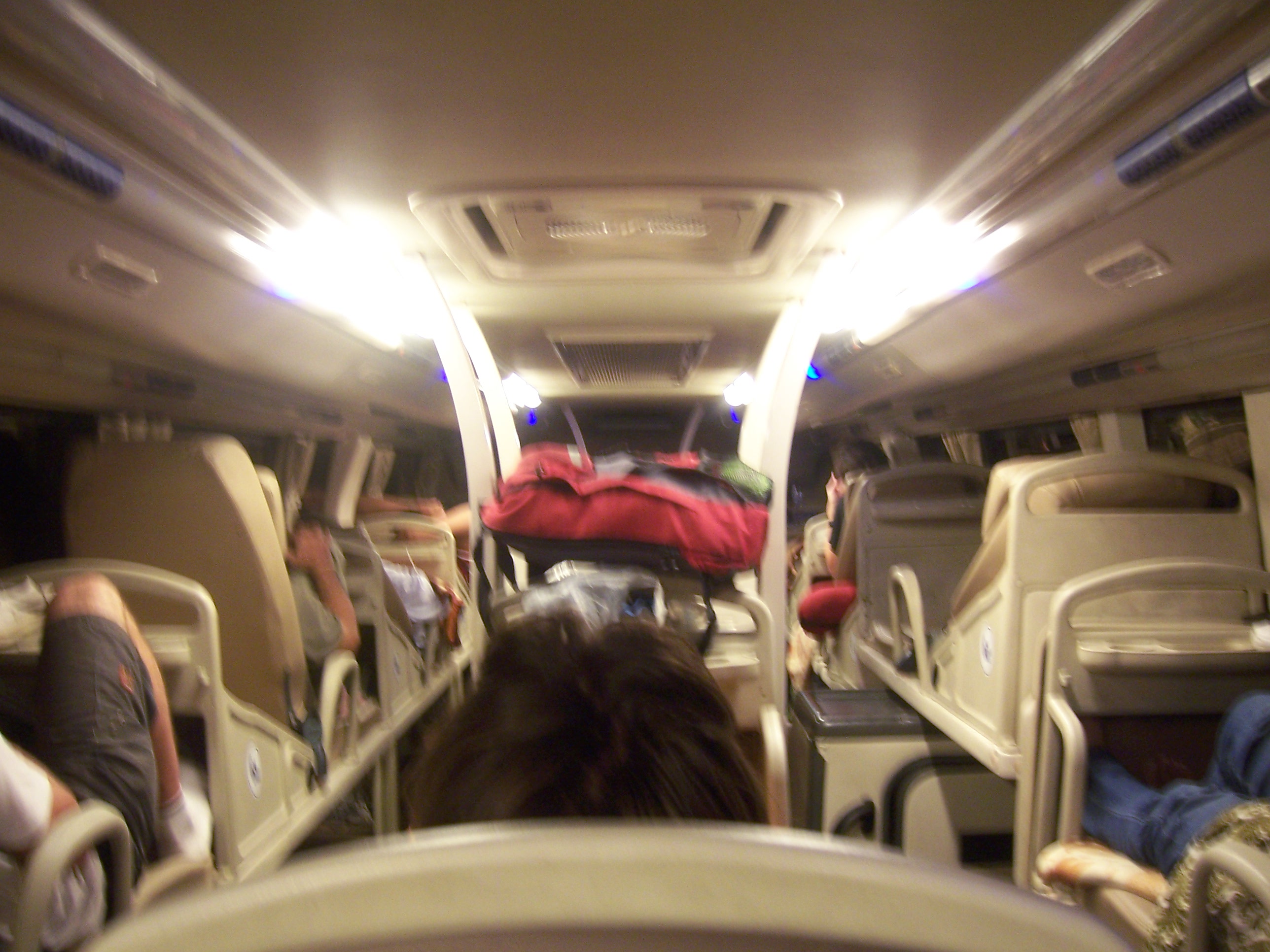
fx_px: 1321
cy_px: 476
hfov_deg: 51.4
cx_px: 635
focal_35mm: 36
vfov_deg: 39.7
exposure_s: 1/8
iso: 160
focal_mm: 6.2
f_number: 2.8
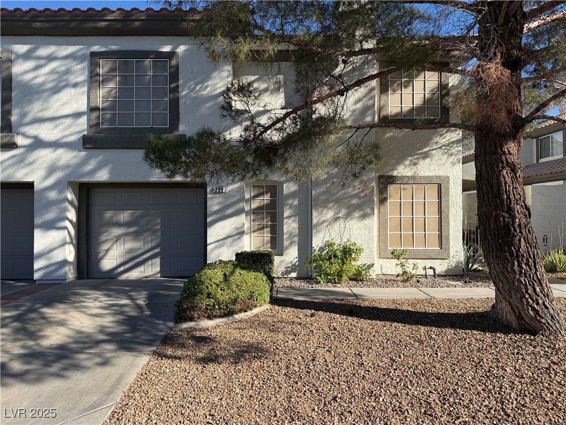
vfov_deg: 56.8
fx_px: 392
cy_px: 212
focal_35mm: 24
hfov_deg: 71.6
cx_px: 283
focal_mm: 6.76
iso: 80
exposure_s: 1/2907
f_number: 1.78
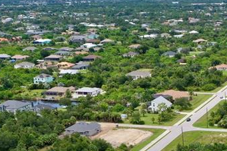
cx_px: 204
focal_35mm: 84
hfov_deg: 23.6
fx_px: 529
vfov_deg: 15.3
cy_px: 208
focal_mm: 10.26
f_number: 6.3
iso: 100
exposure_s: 1/500
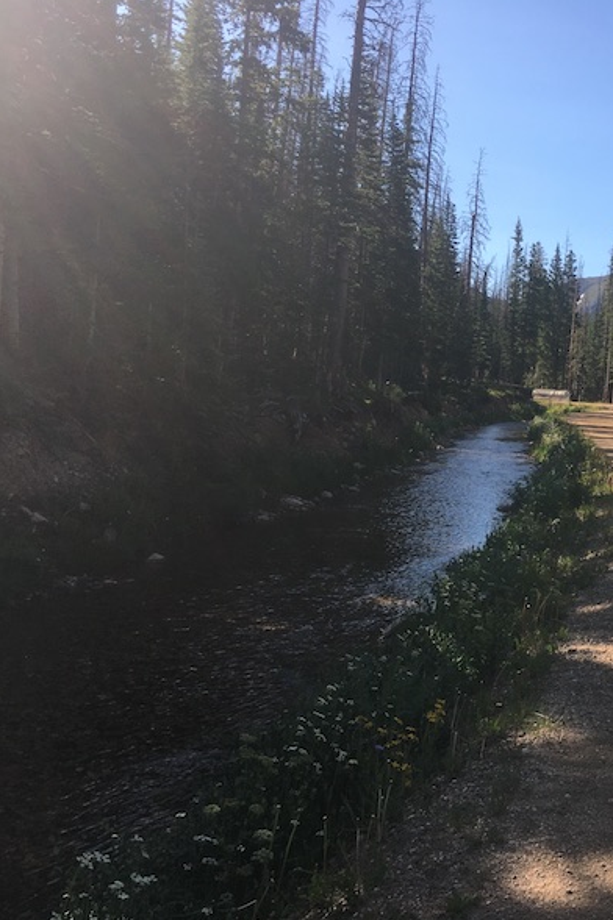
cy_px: 456
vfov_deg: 47.4
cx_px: 572
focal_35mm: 41
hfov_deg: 30.9
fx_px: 1048
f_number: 2.2
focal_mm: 4.15
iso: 25
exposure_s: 1/674
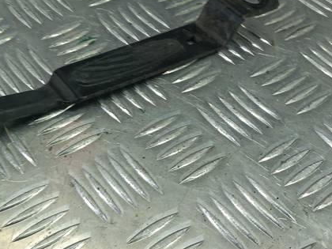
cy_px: 103
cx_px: -6
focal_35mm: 61
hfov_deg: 29.4
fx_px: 585
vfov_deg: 24.0
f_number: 1.8
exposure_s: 1/50
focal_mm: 4.6
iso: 50
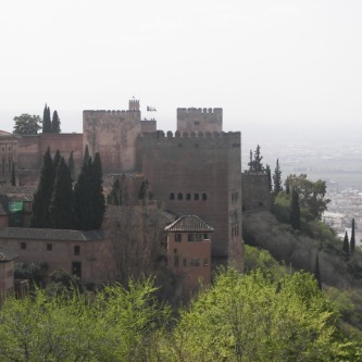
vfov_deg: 12.6
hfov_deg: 12.6
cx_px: 157
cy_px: 182
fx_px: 1645
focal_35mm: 139
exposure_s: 1/800
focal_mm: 19.5
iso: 50
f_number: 3.2
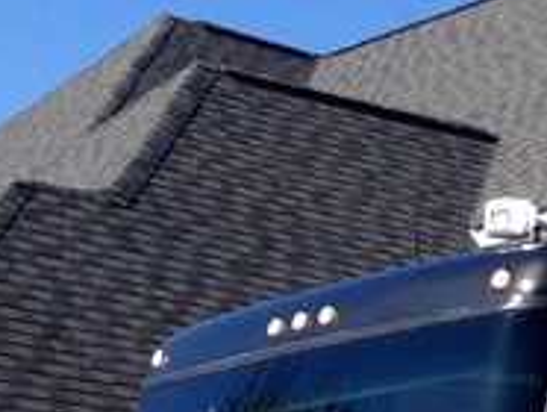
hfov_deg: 10.7
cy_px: 677
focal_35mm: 177
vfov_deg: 8.2
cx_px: 844
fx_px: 2801
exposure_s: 1/1078
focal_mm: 4.12
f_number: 2.4
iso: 50
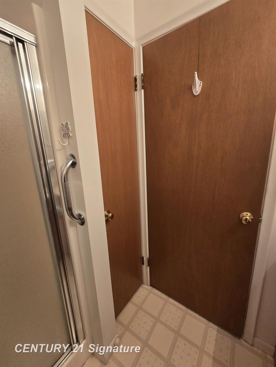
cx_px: 138
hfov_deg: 89.9
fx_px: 138
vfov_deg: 106.2
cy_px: 184
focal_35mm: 13
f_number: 2.2
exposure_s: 1/60
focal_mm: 2.2
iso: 250
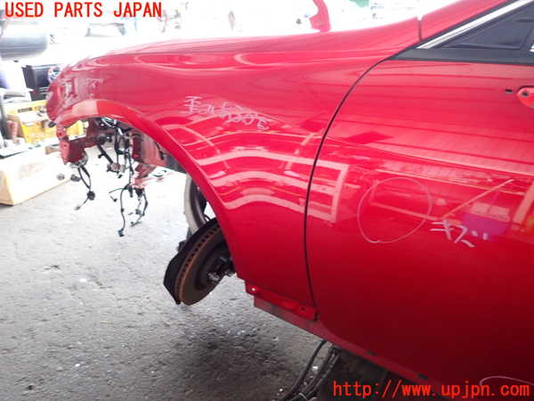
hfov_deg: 69.4
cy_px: 200
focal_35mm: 25
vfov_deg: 54.9
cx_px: 267
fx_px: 386
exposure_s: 1/30
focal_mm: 4.5
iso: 200
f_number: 2
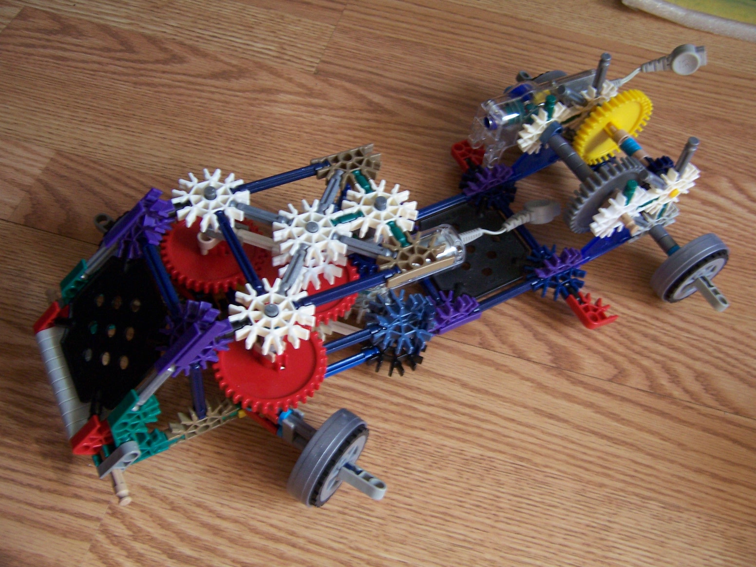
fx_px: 721
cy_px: 284
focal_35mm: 33
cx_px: 378
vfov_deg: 42.9
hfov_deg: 55.4
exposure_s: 1/15
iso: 140
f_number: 3.4
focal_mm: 5.5
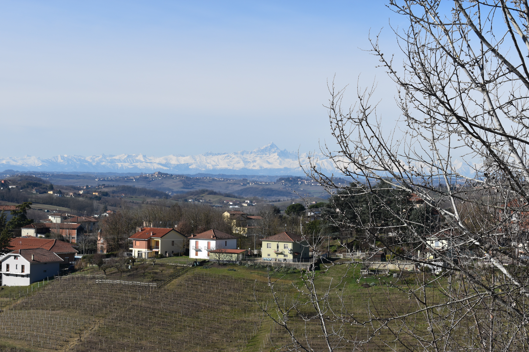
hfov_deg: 24.6
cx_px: 264
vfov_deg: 16.6
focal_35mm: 82
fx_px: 1212
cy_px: 176
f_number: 10
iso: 200
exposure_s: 1/400
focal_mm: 55
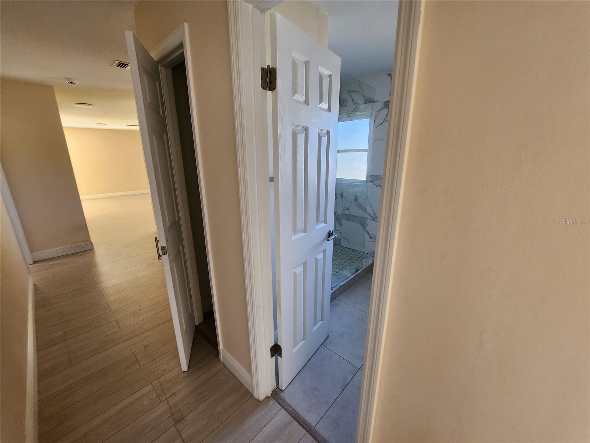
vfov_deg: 89.9
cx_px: 295
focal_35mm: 13
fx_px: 222
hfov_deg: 106.2
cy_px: 222
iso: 125
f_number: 2.2
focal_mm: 1.7
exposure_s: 1/60
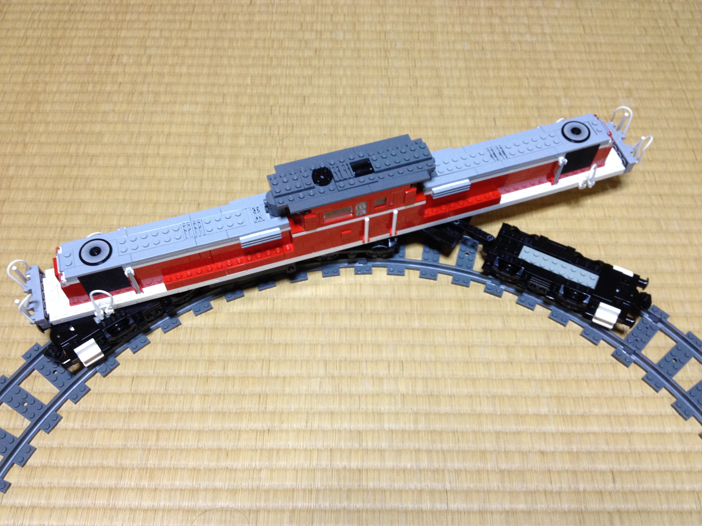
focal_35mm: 35
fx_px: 710
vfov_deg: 40.7
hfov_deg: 52.6
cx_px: 351
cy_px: 263
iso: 160
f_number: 2.4
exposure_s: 1/20
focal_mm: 4.28
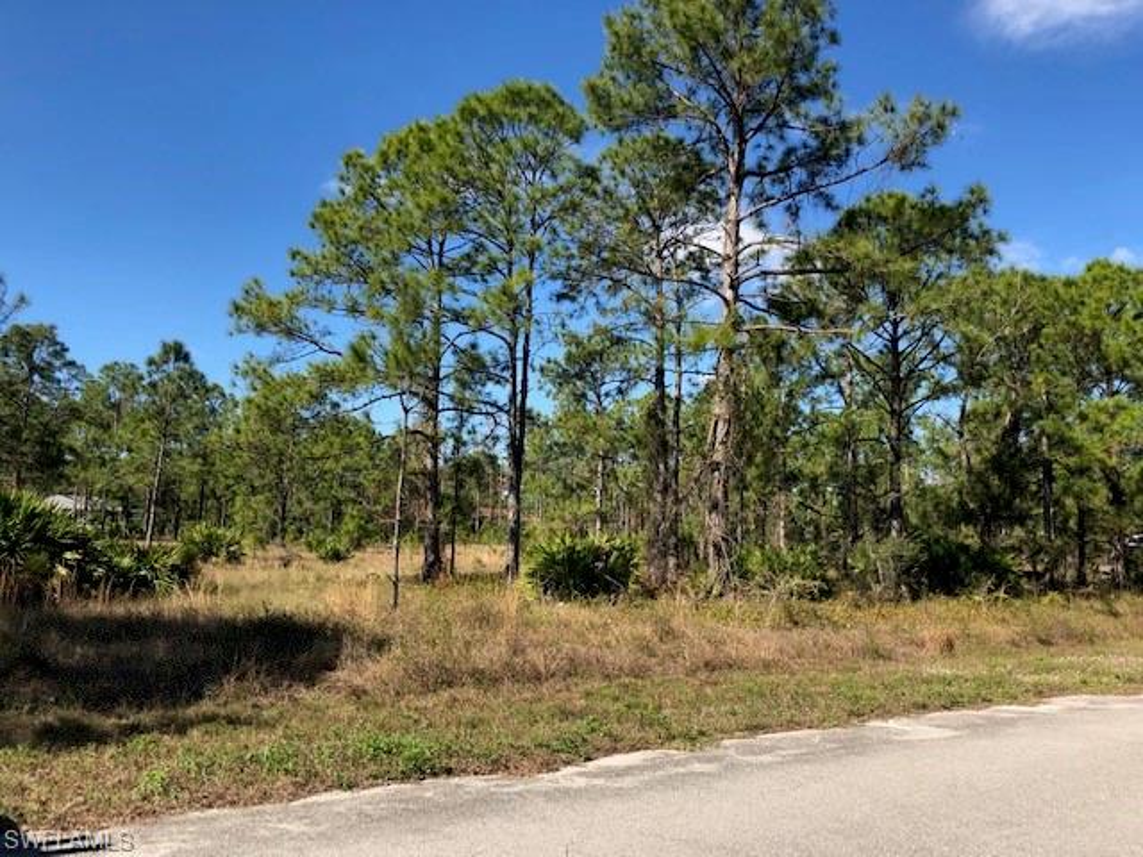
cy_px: 428
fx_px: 925
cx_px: 572
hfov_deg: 63.4
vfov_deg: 49.7
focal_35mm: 28
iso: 20
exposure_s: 1/1116
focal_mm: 3.99
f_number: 1.8
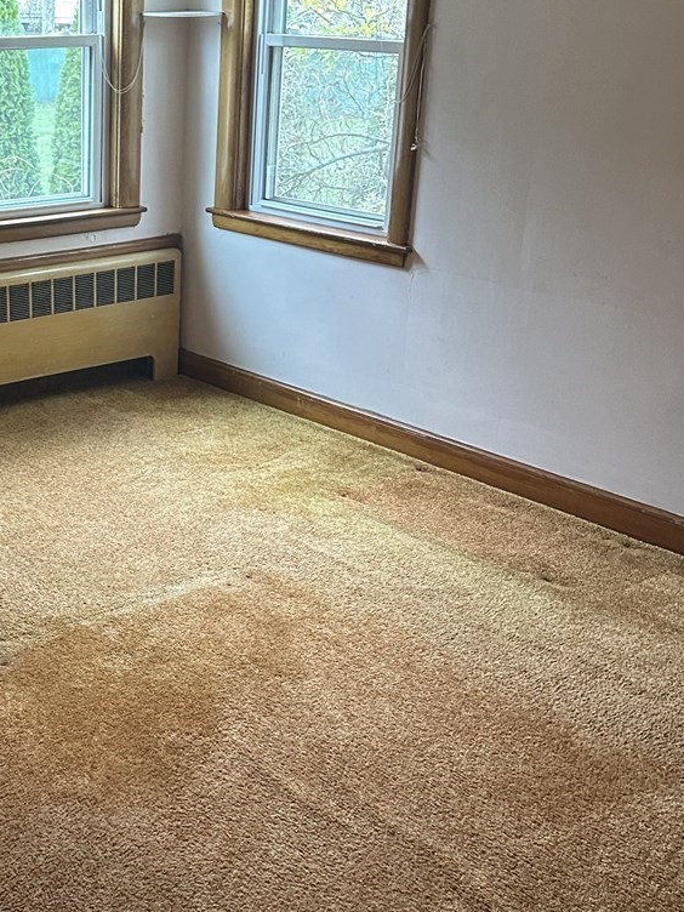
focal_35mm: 49
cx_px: 70
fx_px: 1291
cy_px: 491
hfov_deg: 28.5
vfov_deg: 38.9
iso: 400
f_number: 1.78
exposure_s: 1/60
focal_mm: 6.86
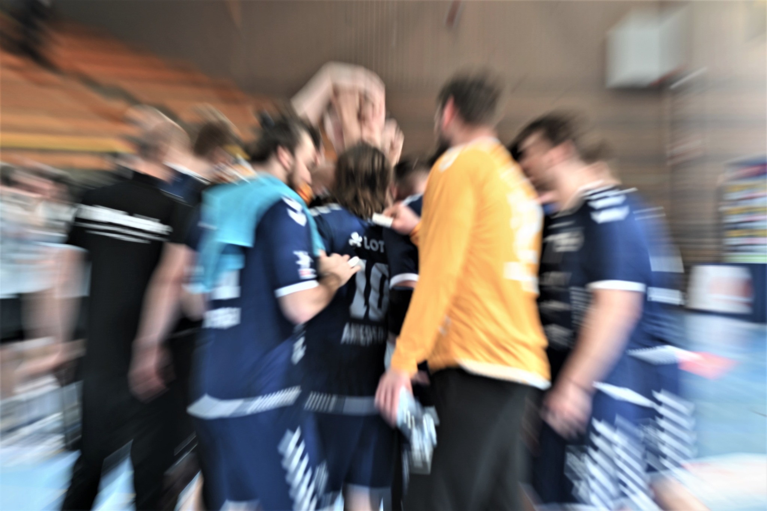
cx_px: 384
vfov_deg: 9.7
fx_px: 3025
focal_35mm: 142
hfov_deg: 14.5
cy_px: 256
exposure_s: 1/25
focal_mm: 95
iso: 100
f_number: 2.8
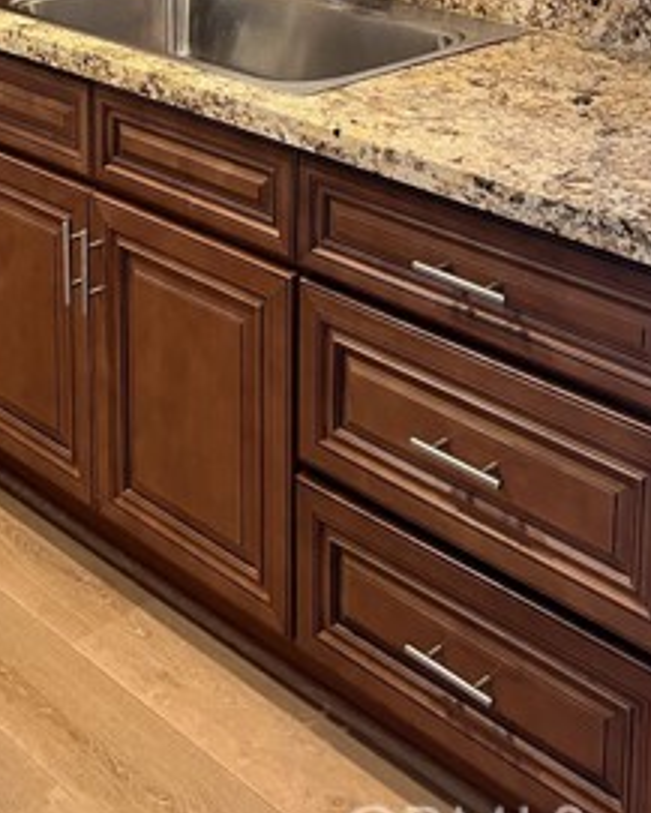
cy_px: -84
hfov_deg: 25.4
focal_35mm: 60
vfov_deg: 28.5
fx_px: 1444
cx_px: 288
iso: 250
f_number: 1.5
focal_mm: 5.7
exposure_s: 1/60
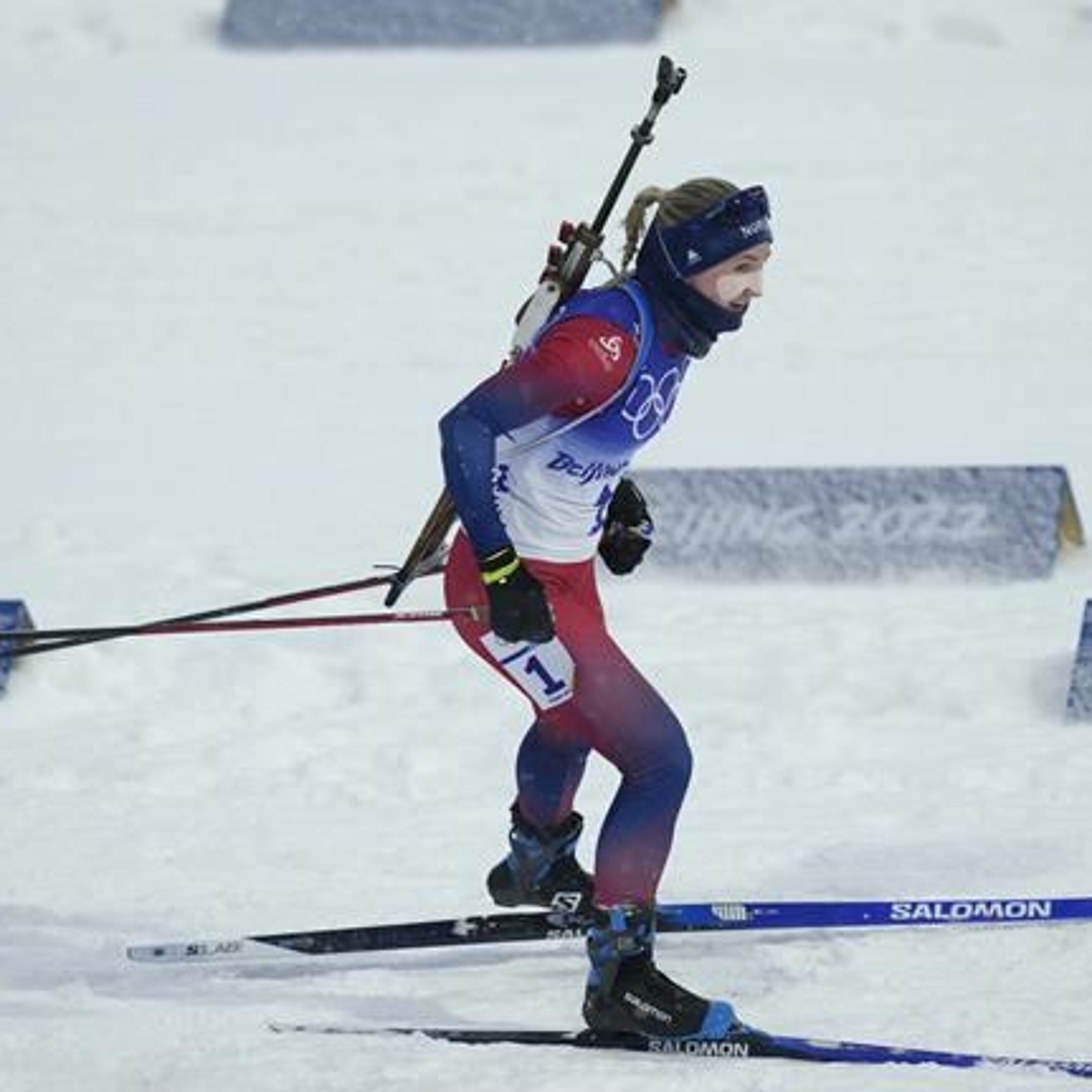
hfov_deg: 3.4
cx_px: 593
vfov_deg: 3.4
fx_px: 18309
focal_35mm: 513
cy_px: 546
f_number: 4
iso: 1000
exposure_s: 1/2000
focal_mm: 400
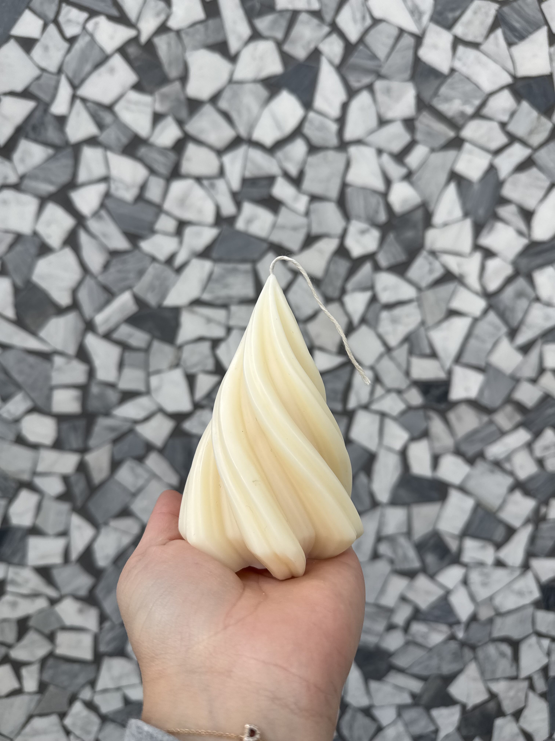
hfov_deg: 56.8
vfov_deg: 71.6
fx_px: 513
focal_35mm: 24
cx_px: 278
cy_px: 370
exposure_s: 1/154
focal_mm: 6.76
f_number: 1.78
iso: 64
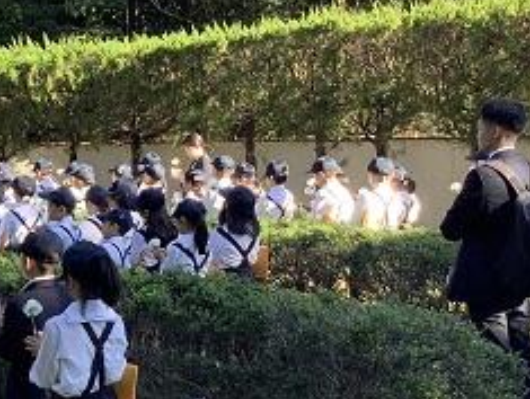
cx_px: -45
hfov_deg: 23.3
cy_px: 261
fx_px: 1211
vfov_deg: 18.7
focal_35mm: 79
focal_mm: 3.3
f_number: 2.4
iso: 32
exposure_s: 1/120
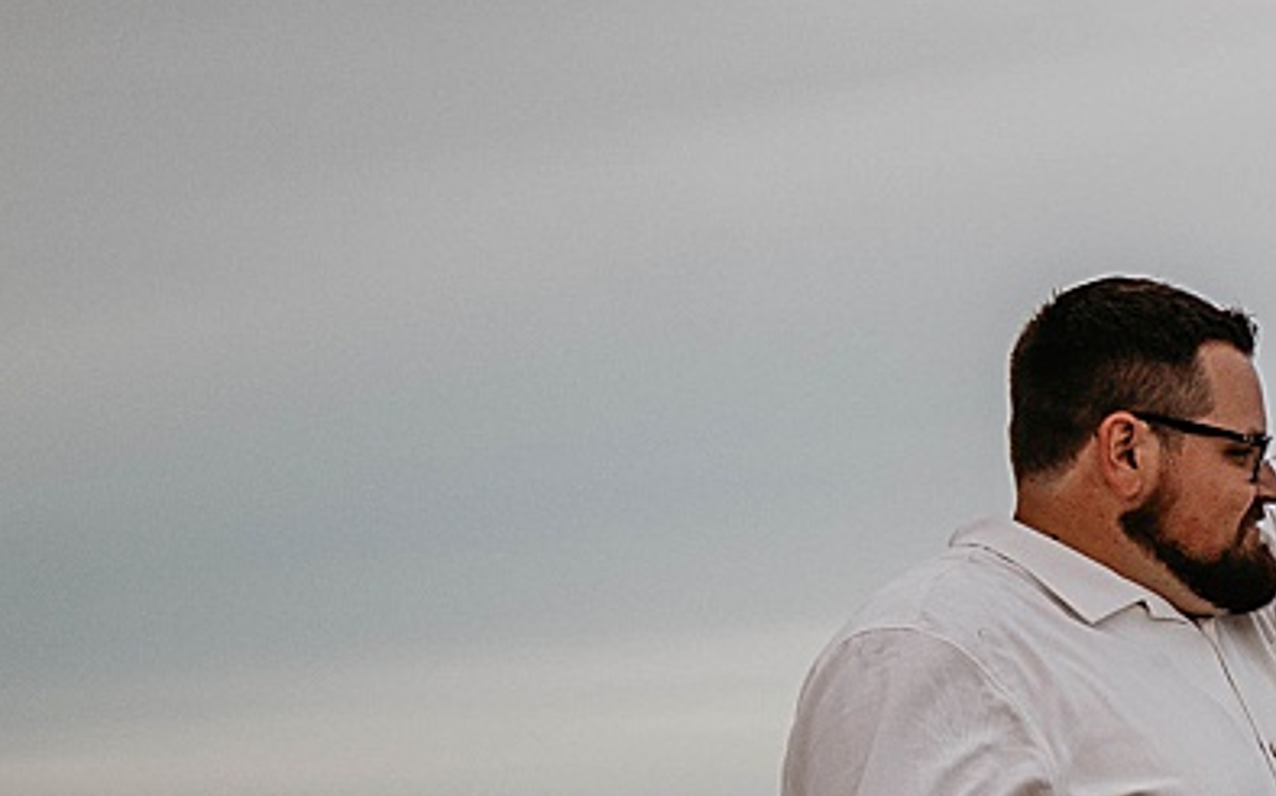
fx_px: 5319
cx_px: 2406
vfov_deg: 8.5
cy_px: 707
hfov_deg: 12.3
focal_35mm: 153
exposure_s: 1/200
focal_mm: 37
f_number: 2.8
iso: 200
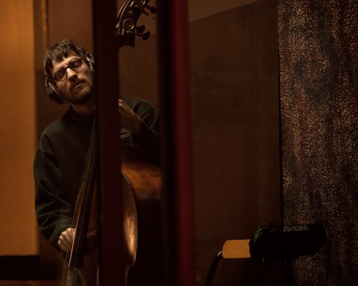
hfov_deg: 9.7
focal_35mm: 198
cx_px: 86
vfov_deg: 7.8
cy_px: 123
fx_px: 2098
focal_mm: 135
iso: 4000
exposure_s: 1/200
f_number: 3.2
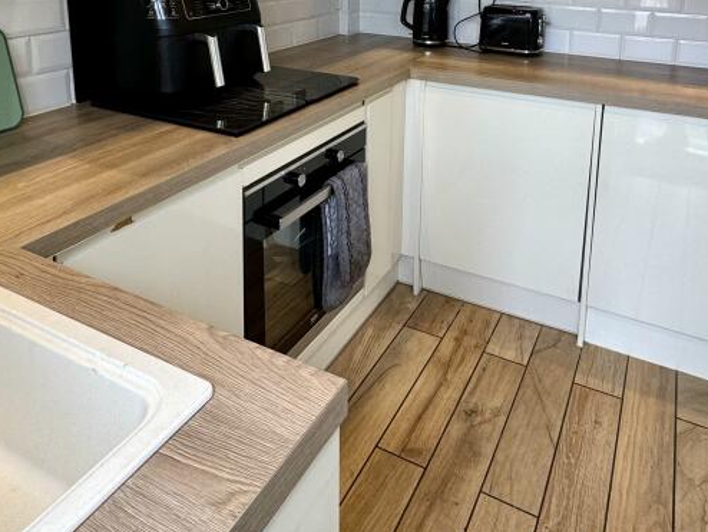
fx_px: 593
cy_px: 44
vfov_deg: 43.7
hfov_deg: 61.4
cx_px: 397
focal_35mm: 29
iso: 100
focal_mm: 2.22
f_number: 2.2
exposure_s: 1/100
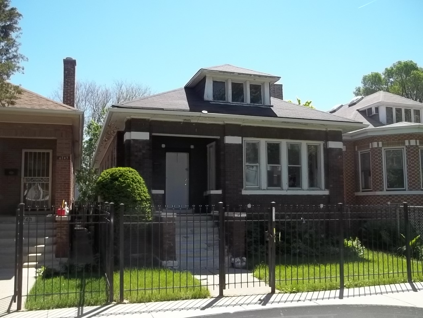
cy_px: 159
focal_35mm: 33
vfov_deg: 42.9
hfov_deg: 55.4
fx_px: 403
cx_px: 212
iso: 64
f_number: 3.3
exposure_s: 1/500
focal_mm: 5.9
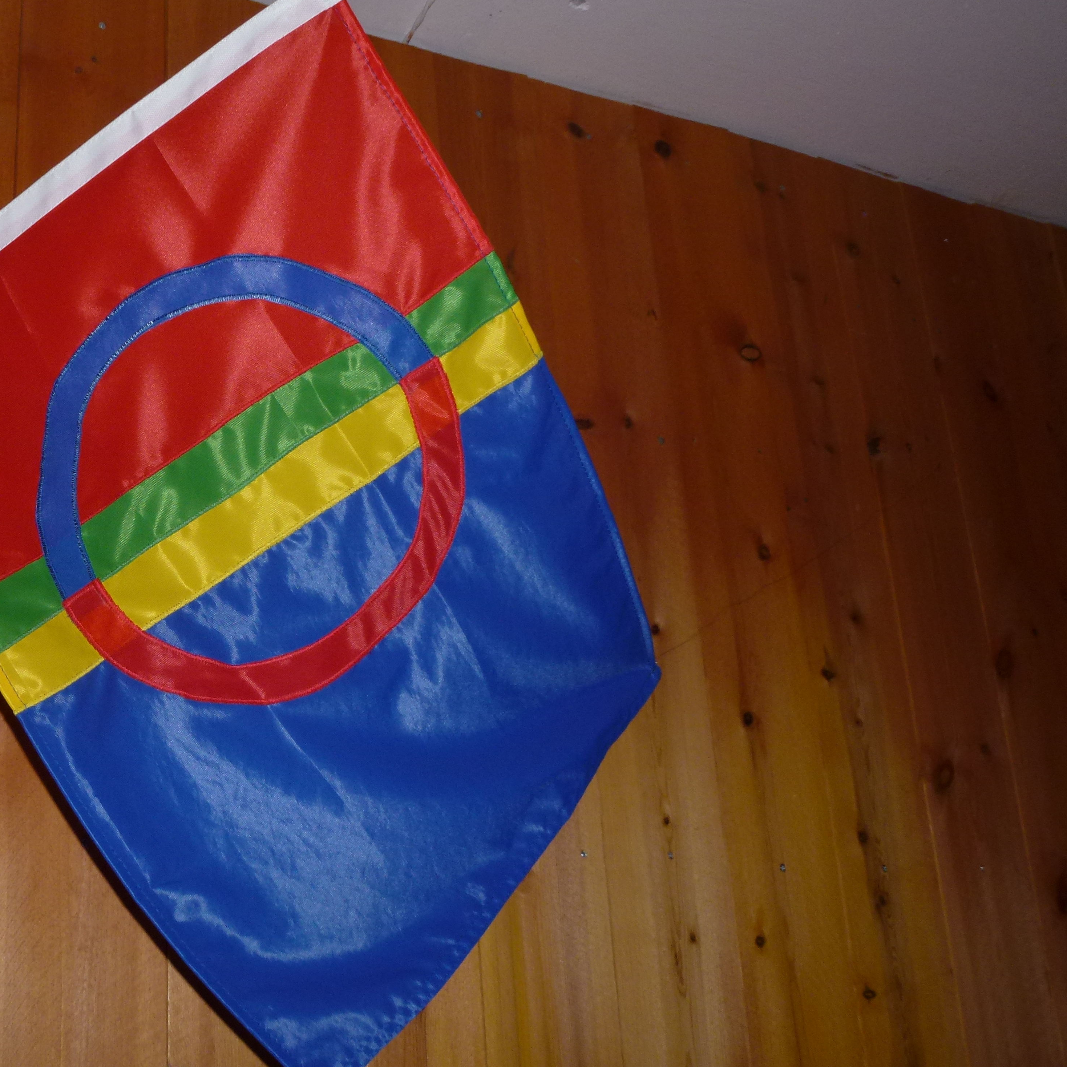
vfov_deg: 42.8
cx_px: 301
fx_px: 1360
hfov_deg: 41.9
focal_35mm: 39
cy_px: 506
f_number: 3.5
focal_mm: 5.4
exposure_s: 1/60
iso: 160
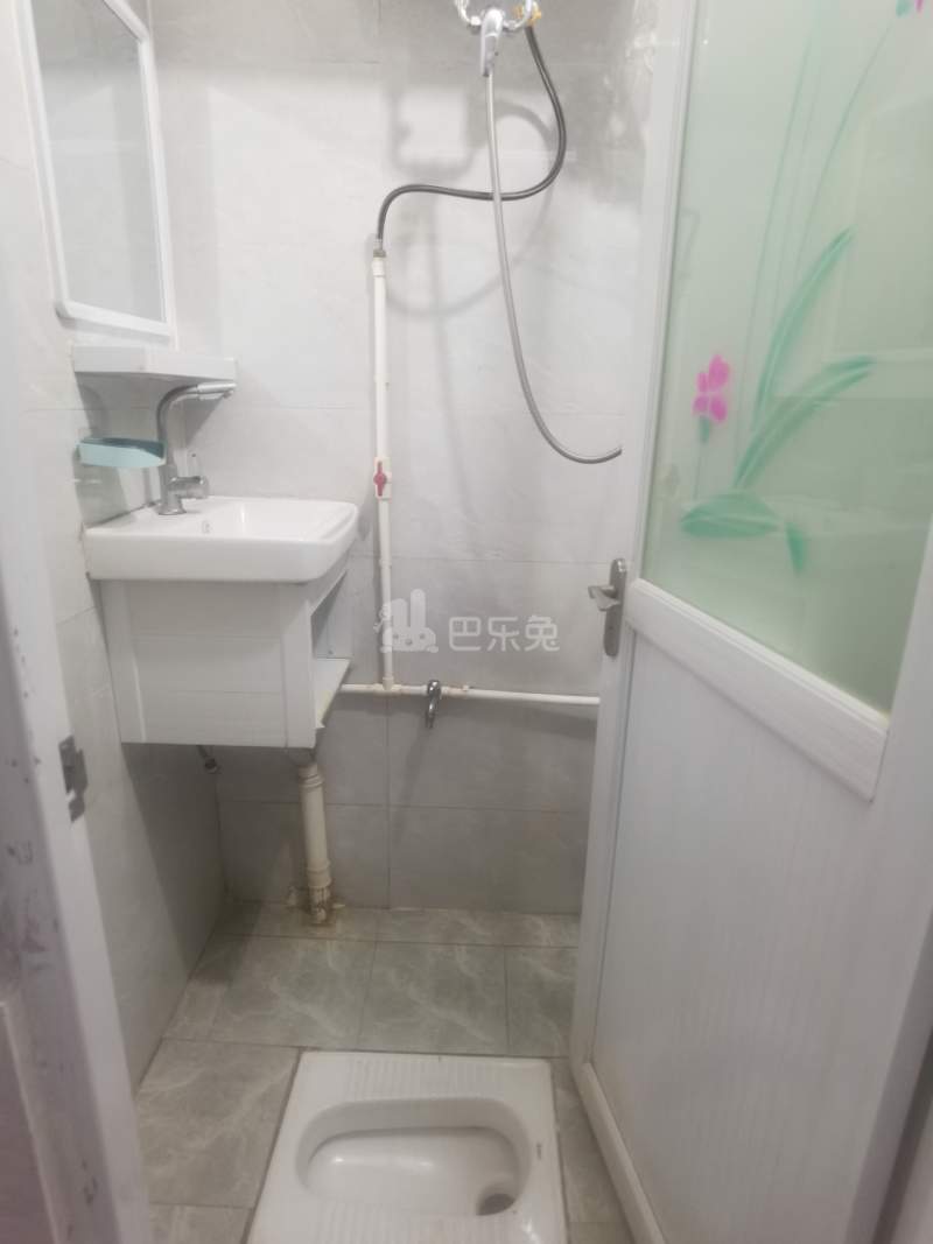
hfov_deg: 71.6
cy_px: 622
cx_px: 466
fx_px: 647
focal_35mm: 18
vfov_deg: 87.8
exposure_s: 1/33.3
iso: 320
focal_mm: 4.4
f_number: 1.8
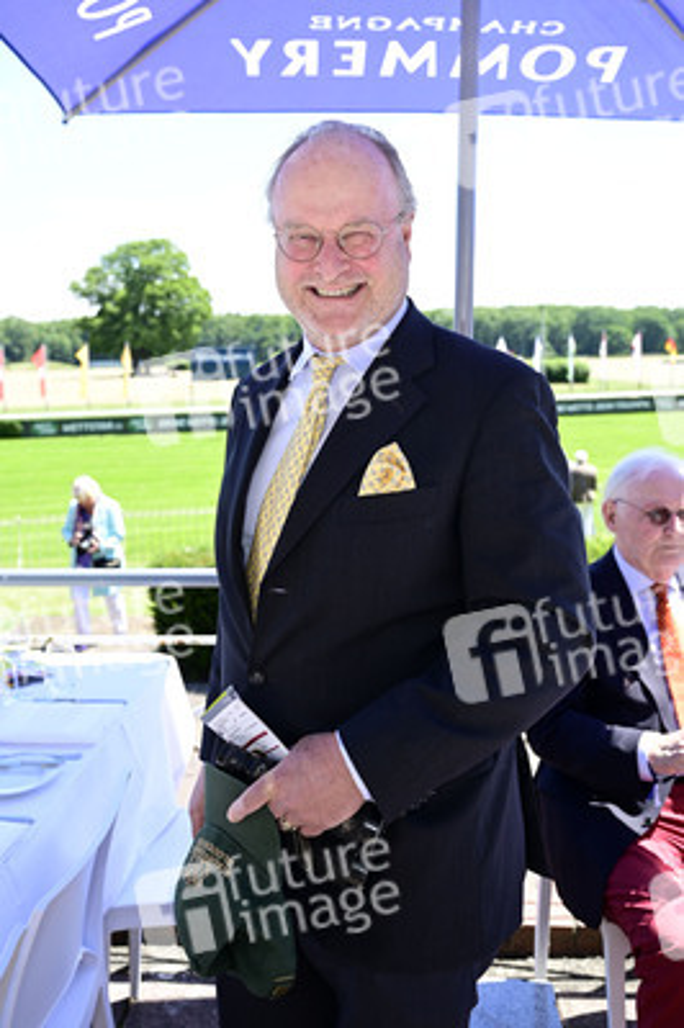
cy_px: 514
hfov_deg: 44.9
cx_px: 342
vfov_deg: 63.7
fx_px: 828
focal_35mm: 29
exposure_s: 1/200
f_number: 4.5
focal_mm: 29
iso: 100
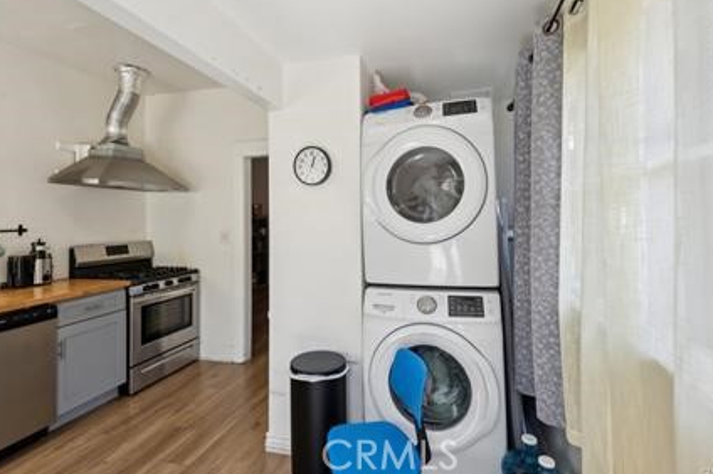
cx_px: 358
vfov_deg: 70.3
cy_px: 227
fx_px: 336
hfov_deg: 93.3
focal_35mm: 17
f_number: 6.3
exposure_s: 1/100
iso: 400
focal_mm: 16
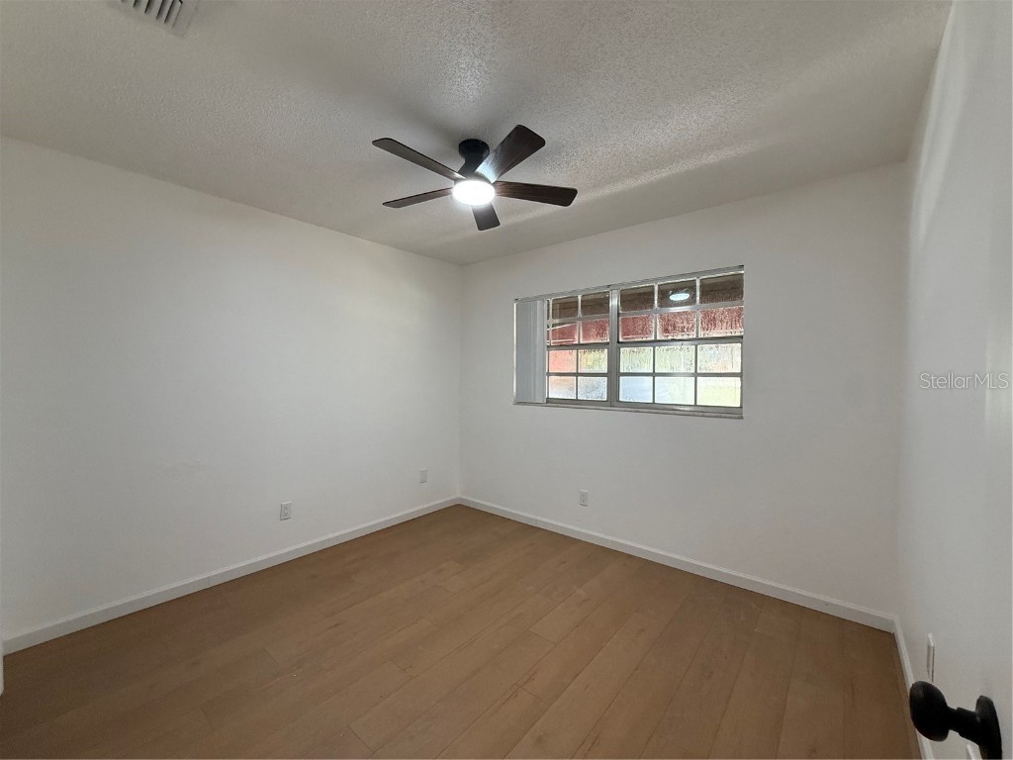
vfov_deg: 85.7
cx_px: 506
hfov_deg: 102.1
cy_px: 380
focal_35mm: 14
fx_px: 410
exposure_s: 1/120
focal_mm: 2.22
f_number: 2.2
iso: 250
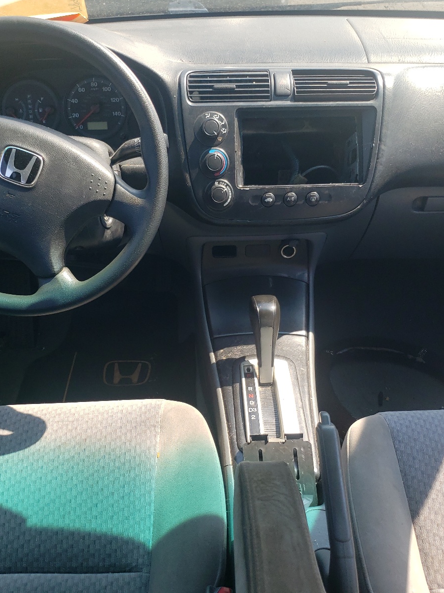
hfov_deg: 40.7
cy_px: 294
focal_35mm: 35
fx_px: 599
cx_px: 205
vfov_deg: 52.6
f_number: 1.5
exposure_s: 1/588
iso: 50
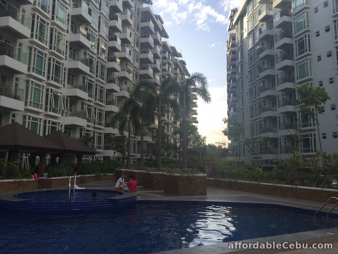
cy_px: 127
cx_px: 169
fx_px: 283
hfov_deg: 61.7
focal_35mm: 29
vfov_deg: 48.2
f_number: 2.2
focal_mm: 4.15
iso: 32
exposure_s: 1/1041
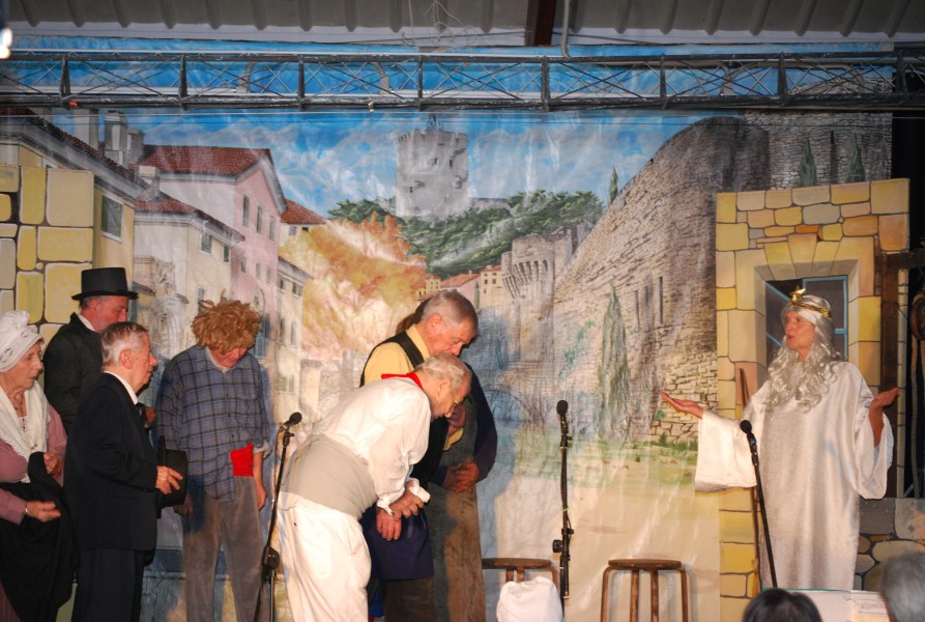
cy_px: 311
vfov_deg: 14.1
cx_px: 462
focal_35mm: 98
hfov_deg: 20.9
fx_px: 2511
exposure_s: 1/60
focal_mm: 65
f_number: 4.2
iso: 640
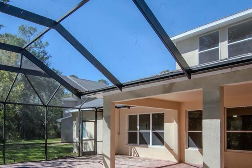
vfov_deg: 42.5
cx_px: 115
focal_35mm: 30
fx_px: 209
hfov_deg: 62.0
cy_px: 124
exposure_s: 1/250
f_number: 14
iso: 1250
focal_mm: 11
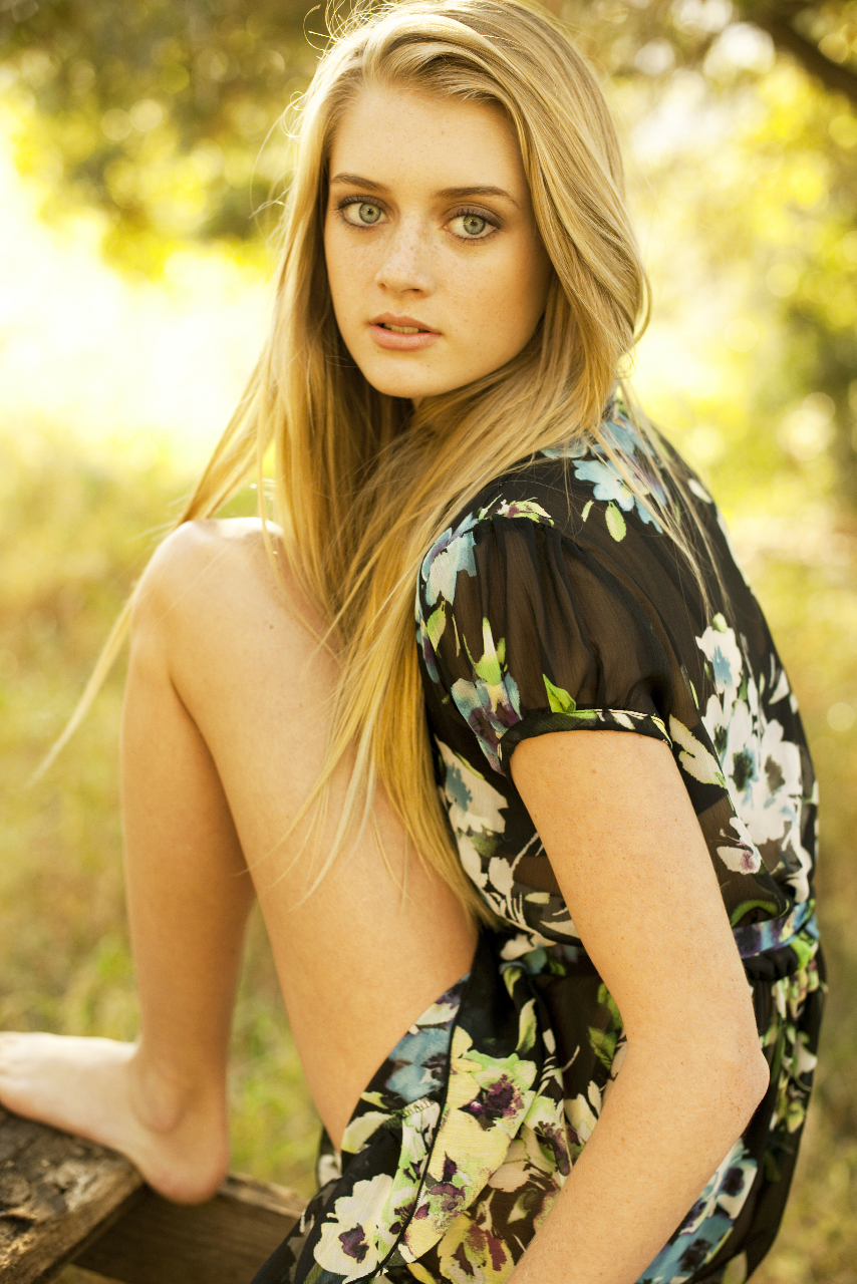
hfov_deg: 27.0
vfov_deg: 39.6
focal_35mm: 50
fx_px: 1784
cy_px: 642
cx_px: 428
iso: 160
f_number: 2.8
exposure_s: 1/125
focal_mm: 50
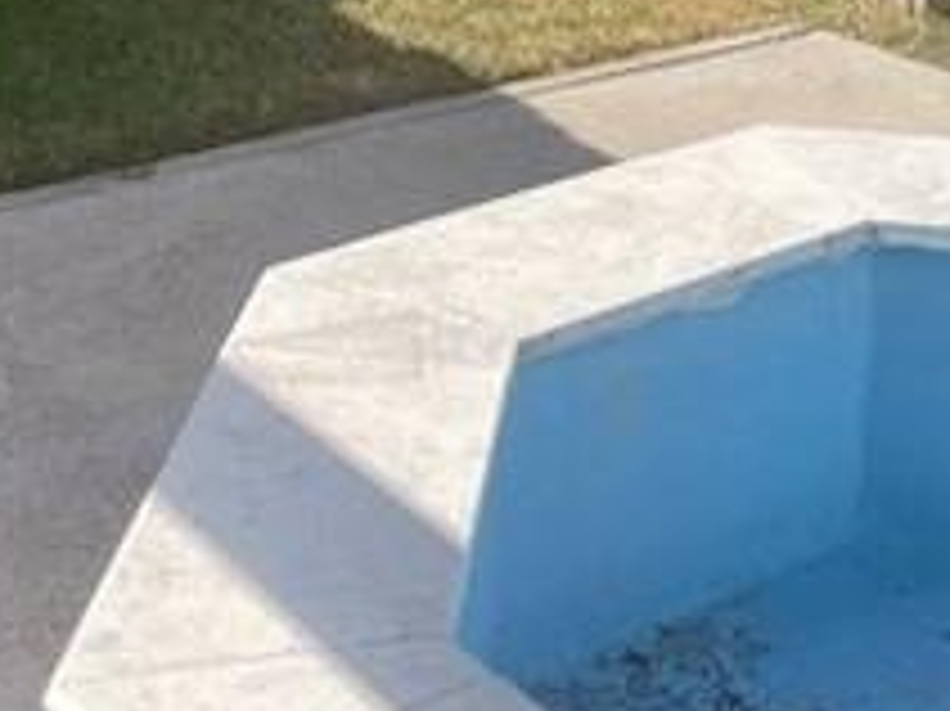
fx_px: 2085
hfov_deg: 25.5
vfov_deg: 17.8
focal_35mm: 76
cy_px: -284
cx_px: 302
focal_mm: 5.1
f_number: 1.6
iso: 32
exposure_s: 1/2165
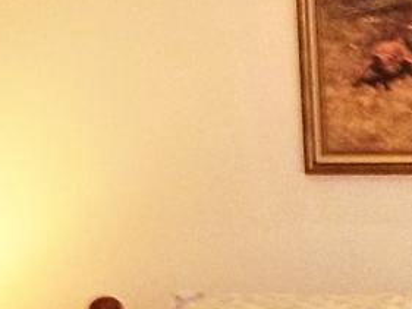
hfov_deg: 8.4
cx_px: 515
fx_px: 2774
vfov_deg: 6.4
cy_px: 288
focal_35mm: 233
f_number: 2.9
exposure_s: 1/30
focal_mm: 5.7
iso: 160
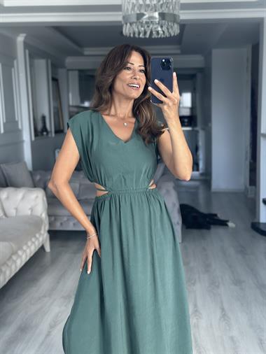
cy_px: 177
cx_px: 133
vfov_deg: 39.6
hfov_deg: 30.3
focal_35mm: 48
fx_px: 491
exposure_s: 1/133
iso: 125
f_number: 1.78
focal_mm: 6.86
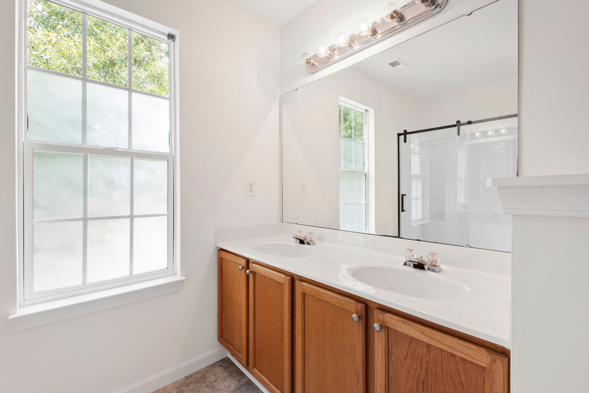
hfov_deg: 100.4
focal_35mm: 15
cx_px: 294
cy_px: 196
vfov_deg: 77.3
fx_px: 245
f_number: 8
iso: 100
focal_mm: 10
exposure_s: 1/2
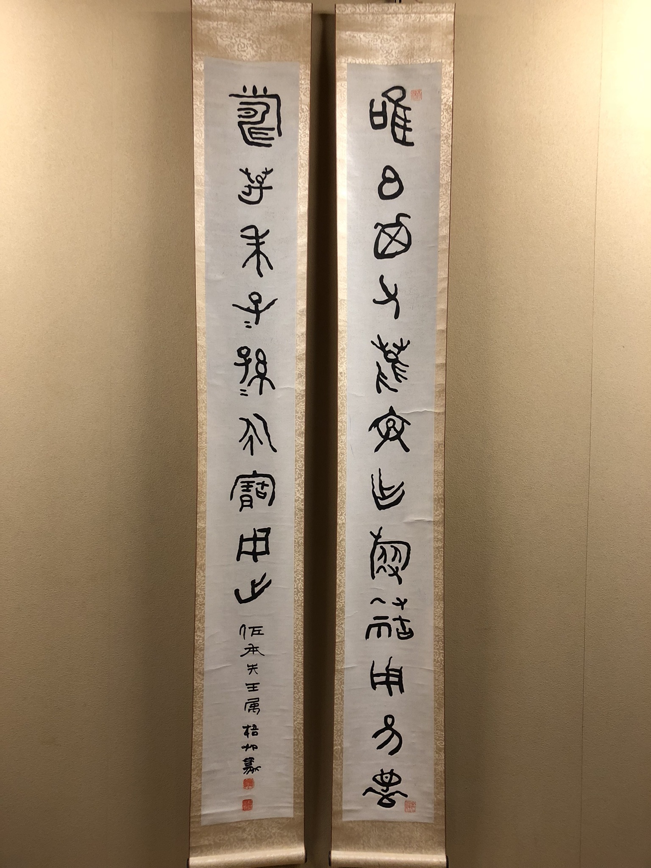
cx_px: 326
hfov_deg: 49.7
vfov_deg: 63.4
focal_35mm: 28
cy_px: 434
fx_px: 702
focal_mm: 3.99
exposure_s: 1/15
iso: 50
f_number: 1.8
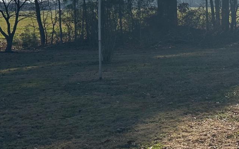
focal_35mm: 88
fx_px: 573
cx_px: 302
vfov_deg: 14.6
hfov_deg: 21.5
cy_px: 1
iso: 50
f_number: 1.5
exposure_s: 1/5319
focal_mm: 5.7
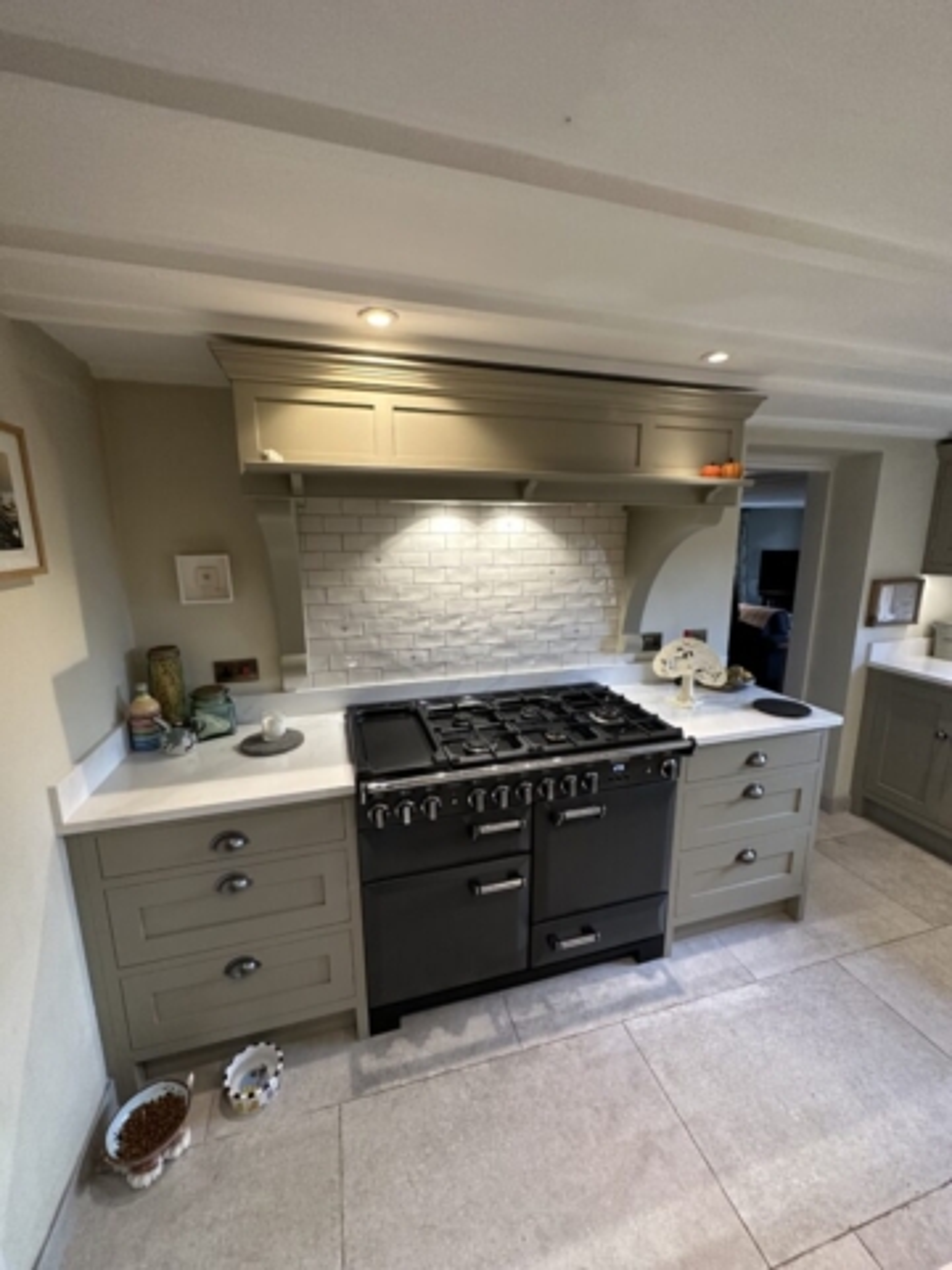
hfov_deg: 85.7
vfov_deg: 102.1
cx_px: 476
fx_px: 513
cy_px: 635
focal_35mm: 14
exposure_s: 1/100
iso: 320
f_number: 2.2
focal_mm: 2.22
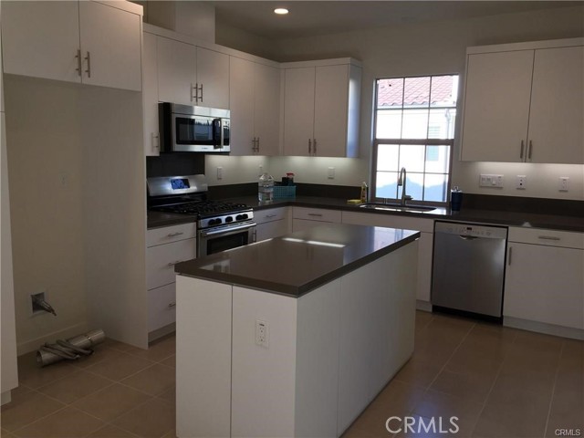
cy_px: 219
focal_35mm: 29
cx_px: 292
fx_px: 489
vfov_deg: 48.2
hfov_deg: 61.7
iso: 40
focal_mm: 4.15
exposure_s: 1/120
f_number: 2.2
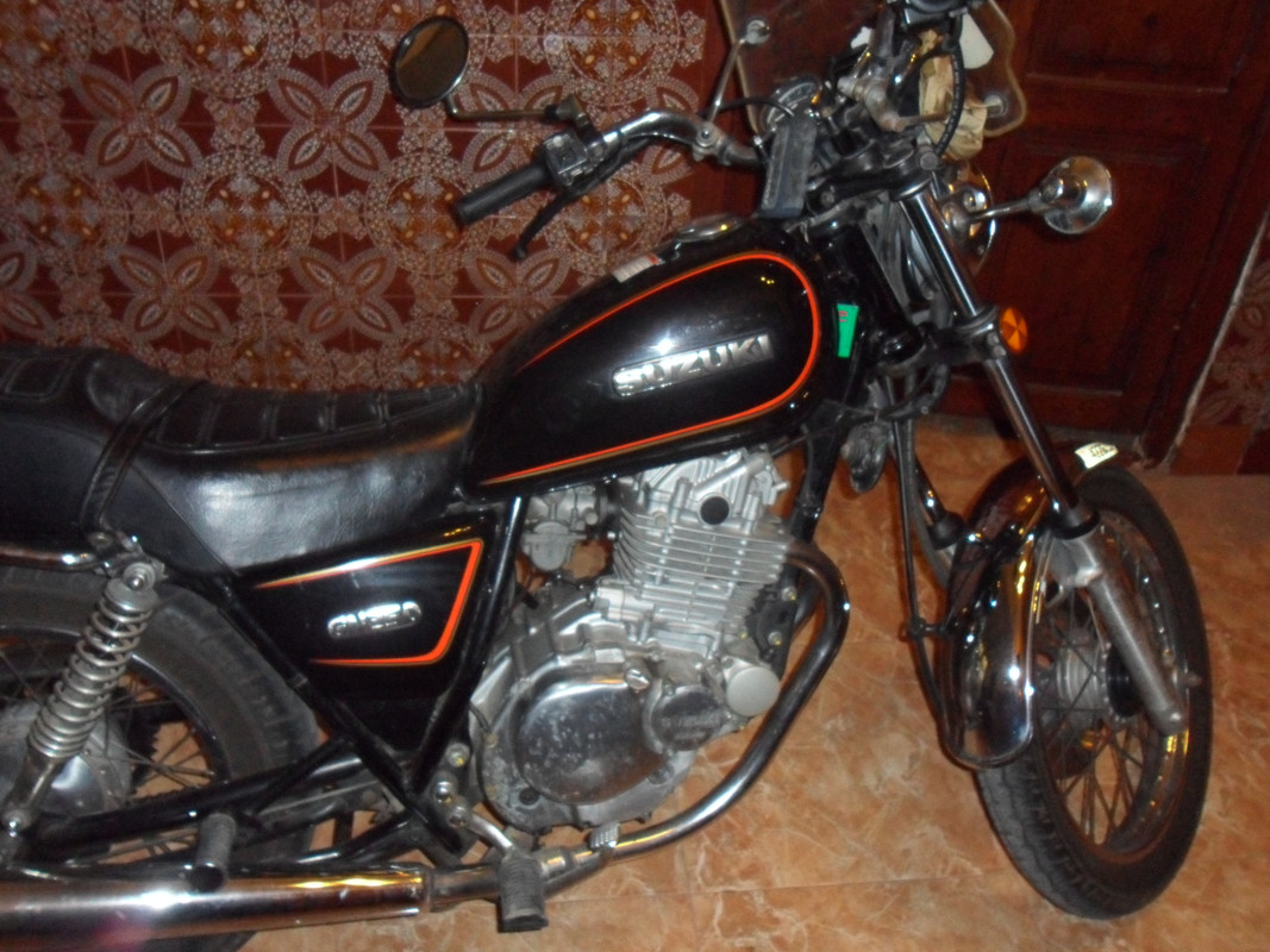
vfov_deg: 44.2
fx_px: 1174
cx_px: 635
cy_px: 476
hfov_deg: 56.8
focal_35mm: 32
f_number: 3.7
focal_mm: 5.7
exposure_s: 1/45
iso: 400
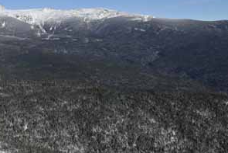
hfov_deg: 22.3
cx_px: -45
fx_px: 532
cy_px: 26
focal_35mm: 84
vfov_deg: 16.1
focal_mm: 31
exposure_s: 1/2000
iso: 100
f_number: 5.6
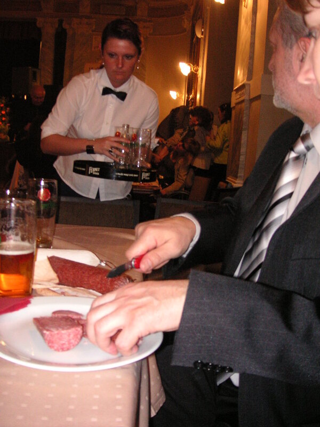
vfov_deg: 50.1
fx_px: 456
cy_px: 214
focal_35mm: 37
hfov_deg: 38.7
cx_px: 160
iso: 160
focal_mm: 6.1
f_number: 2.8
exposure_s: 1/45
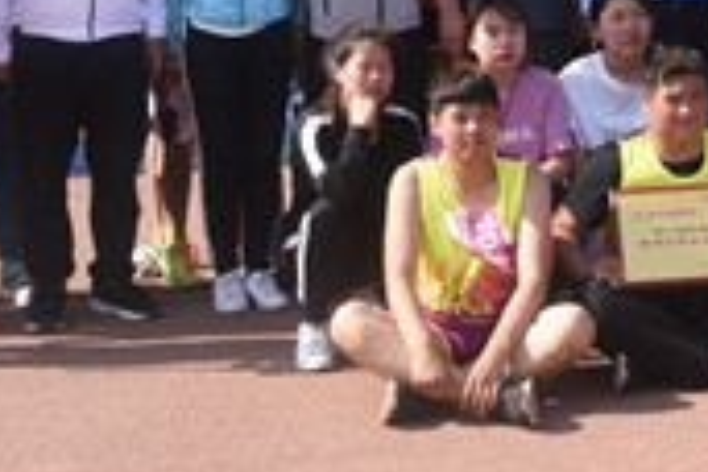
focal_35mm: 126
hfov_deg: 16.0
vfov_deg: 10.4
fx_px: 2478
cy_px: -319
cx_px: 679
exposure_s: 1/400
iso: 500
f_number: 11
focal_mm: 36
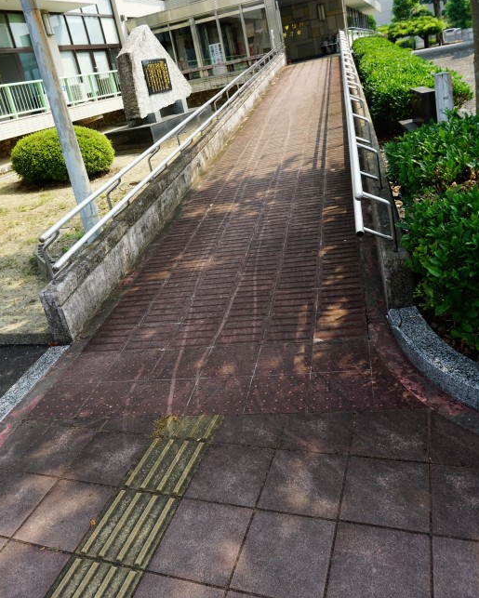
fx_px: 496
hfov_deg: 51.6
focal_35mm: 28
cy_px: 227
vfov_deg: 61.4
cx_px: 233
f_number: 9
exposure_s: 1/100
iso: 100
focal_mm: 16
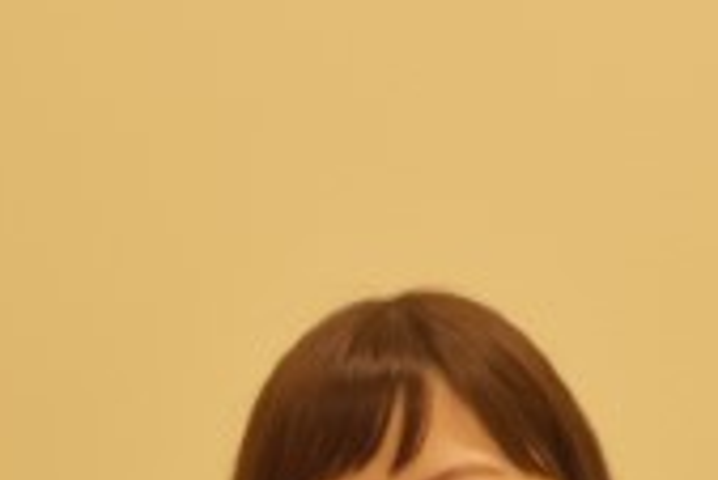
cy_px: 803
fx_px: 6807
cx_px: 421
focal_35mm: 341
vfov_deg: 4.0
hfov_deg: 6.0
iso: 400
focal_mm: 60
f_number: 5.6
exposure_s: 1/125
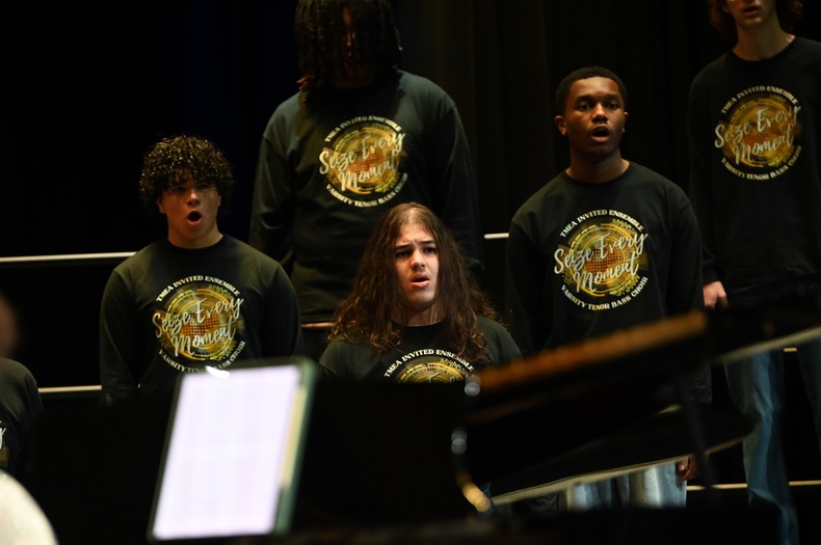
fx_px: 4875
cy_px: 309
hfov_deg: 9.6
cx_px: 349
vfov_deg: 6.4
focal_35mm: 214
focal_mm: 165
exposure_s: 1/640
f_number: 2.8
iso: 2500
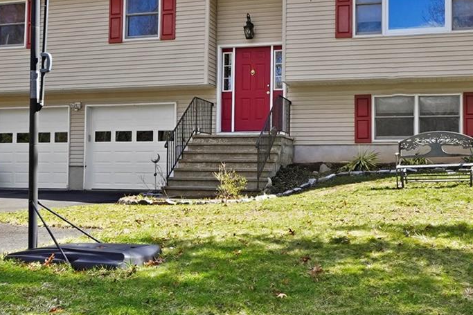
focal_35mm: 48
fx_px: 630
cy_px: 178
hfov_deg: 41.1
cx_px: 248
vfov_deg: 28.0
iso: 400
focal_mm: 16
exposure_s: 1/160
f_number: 9
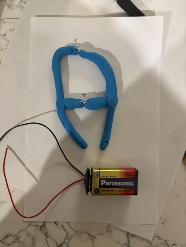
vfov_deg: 67.3
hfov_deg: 53.1
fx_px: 186
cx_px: 93
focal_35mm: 26
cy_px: 124
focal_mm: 5.96
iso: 500
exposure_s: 1/30
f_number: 1.6
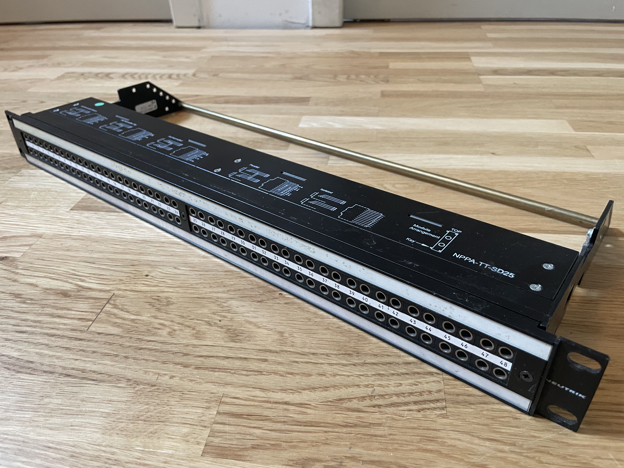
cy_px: 234
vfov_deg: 53.1
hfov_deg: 67.3
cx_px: 312
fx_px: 469
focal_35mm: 26
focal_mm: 4.2
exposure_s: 1/50
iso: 250
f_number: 1.6
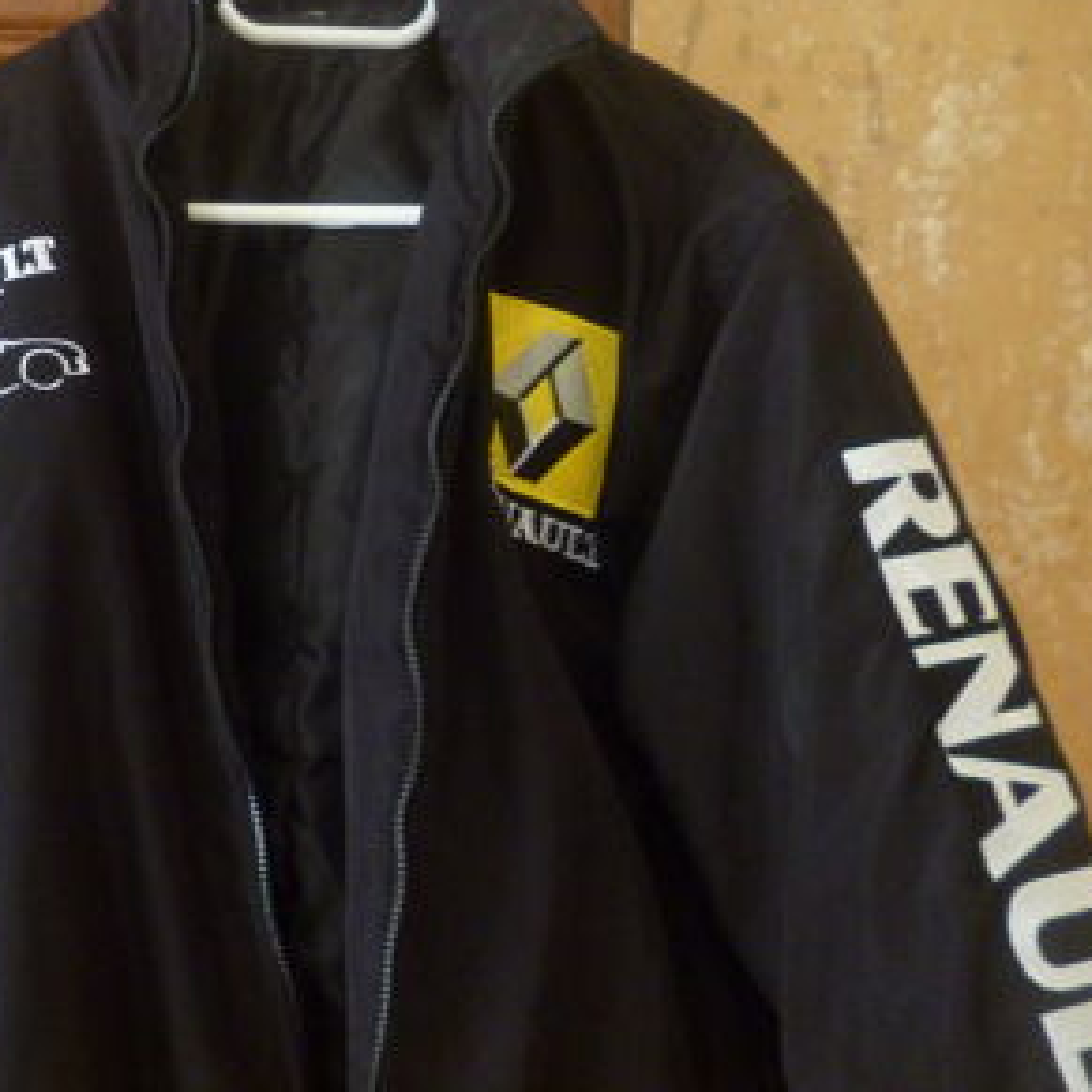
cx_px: 308
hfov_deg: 46.0
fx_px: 1249
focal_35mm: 35
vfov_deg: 46.9
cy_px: 657
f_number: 2.5
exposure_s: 1/4
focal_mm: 4.3
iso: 400
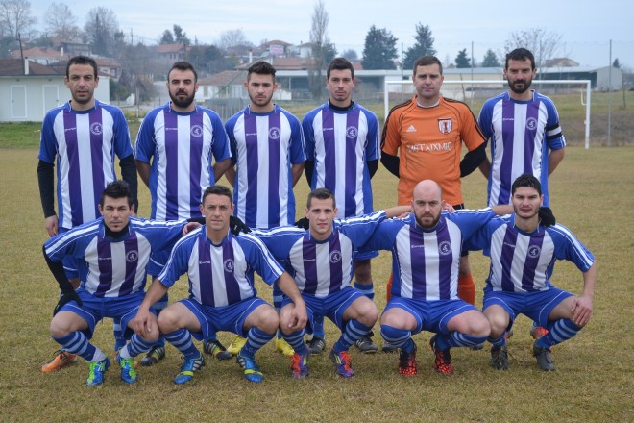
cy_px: 212
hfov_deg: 30.5
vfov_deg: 20.6
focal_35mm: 66
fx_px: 1162
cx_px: 317
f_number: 5.3
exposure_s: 1/500
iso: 450
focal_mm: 44
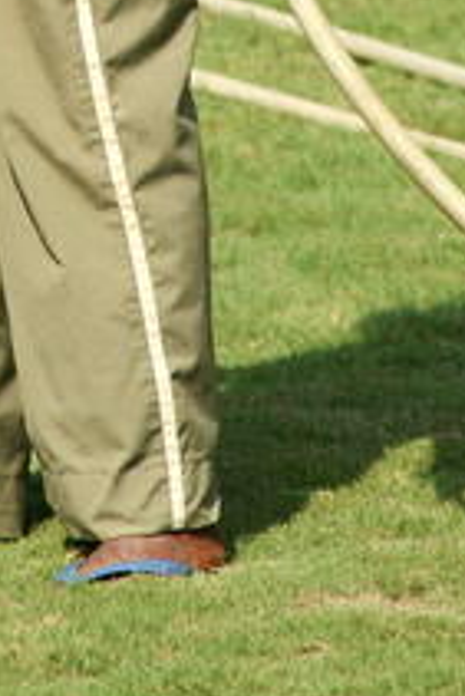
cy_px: -237
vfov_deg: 1.5
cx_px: -129
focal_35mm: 1363
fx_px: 26363
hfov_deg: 1.0
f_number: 8
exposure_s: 1/500
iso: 200
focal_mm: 300
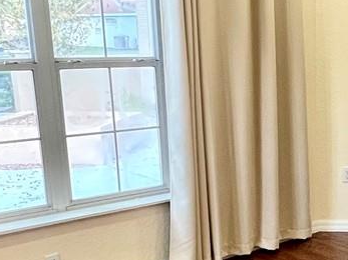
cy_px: 195
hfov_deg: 29.0
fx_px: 603
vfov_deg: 24.1
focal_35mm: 60
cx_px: 388
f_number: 1.8
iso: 200
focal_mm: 1.57
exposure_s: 1/120
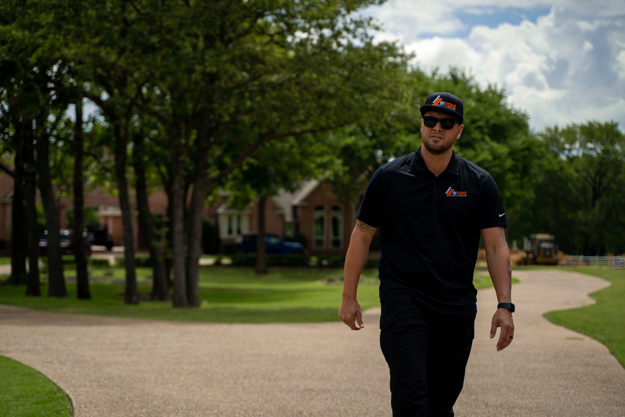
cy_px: 208
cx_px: 312
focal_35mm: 75
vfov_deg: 18.2
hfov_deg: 27.0
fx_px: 1302
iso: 100
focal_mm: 75
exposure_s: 1/250
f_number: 2.8
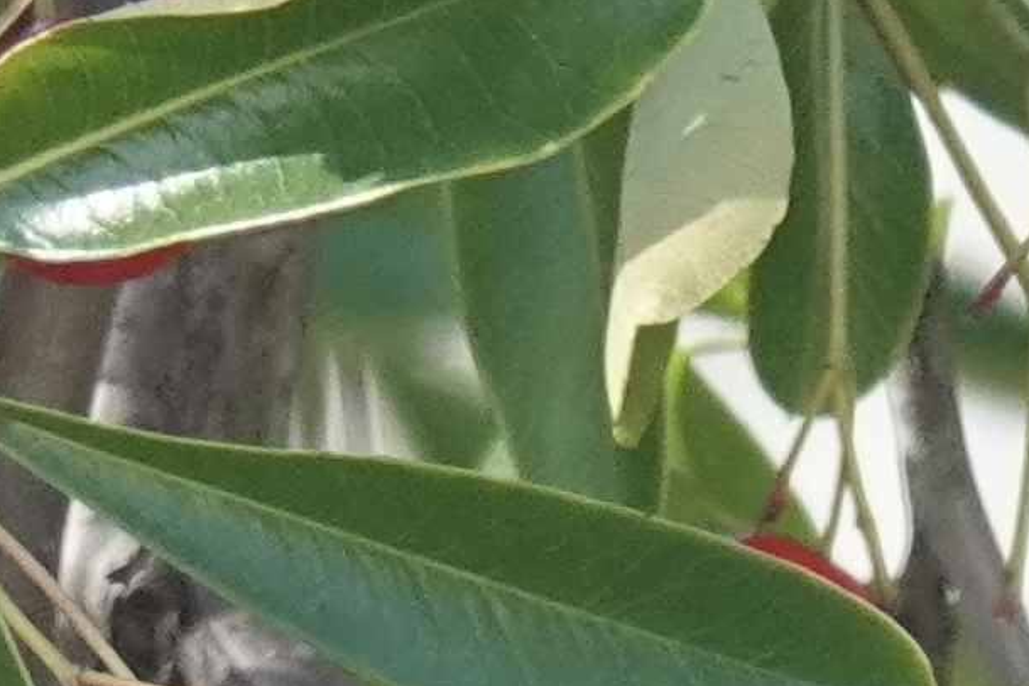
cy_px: 1897
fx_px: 91231
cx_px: 645
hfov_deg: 0.6
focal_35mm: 3192
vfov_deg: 0.4
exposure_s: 1/250
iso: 400
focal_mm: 207.88
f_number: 4
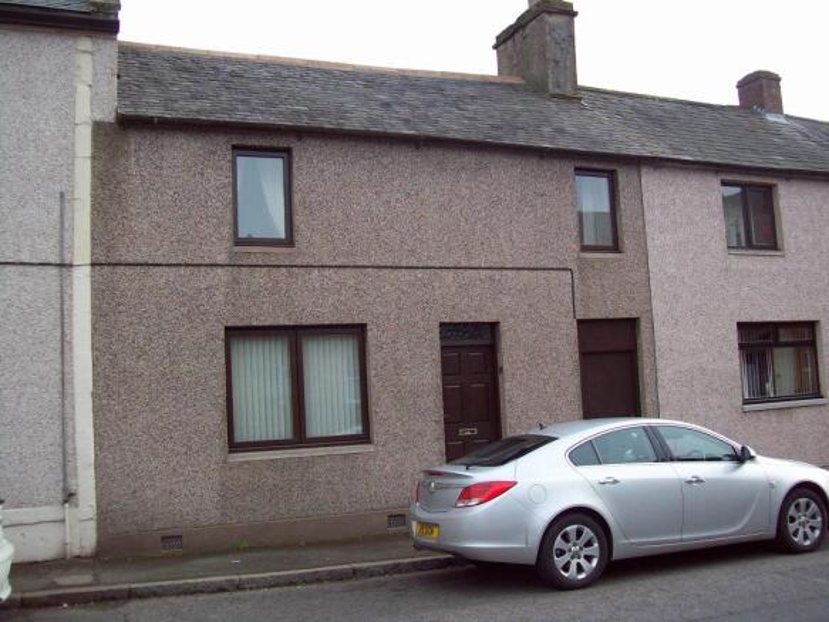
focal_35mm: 36
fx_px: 862
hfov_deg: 51.4
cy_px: 311
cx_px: 414
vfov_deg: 39.6
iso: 80
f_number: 2.7
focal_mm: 6
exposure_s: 1/446
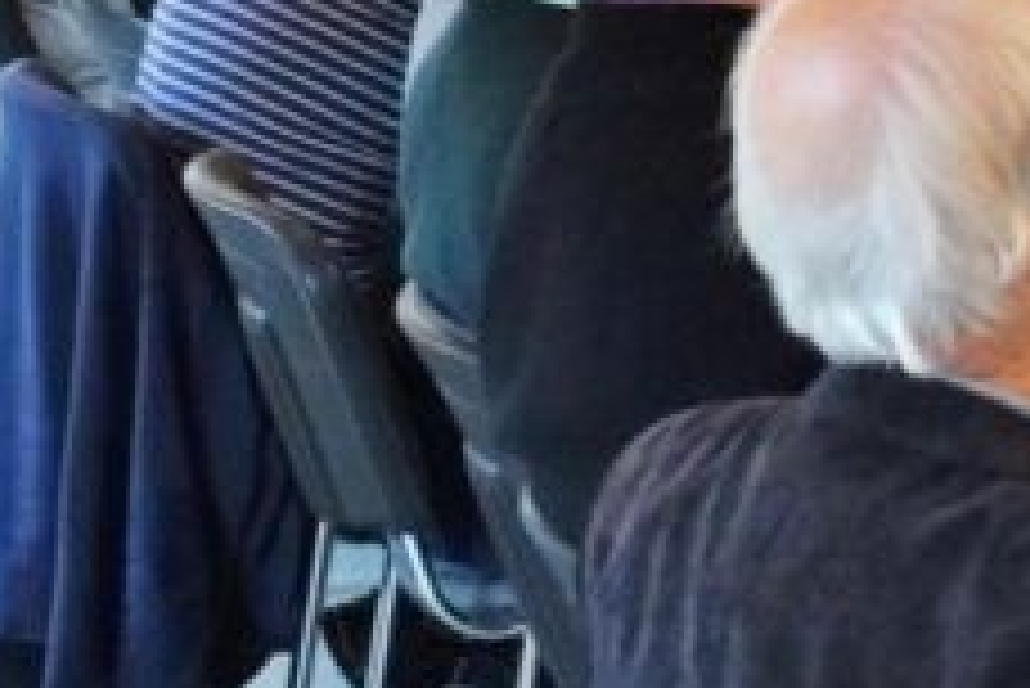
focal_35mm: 141
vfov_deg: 9.5
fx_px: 4037
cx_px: 1714
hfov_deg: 13.4
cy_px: -270
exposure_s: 1/160
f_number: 3.5
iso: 3200
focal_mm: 28
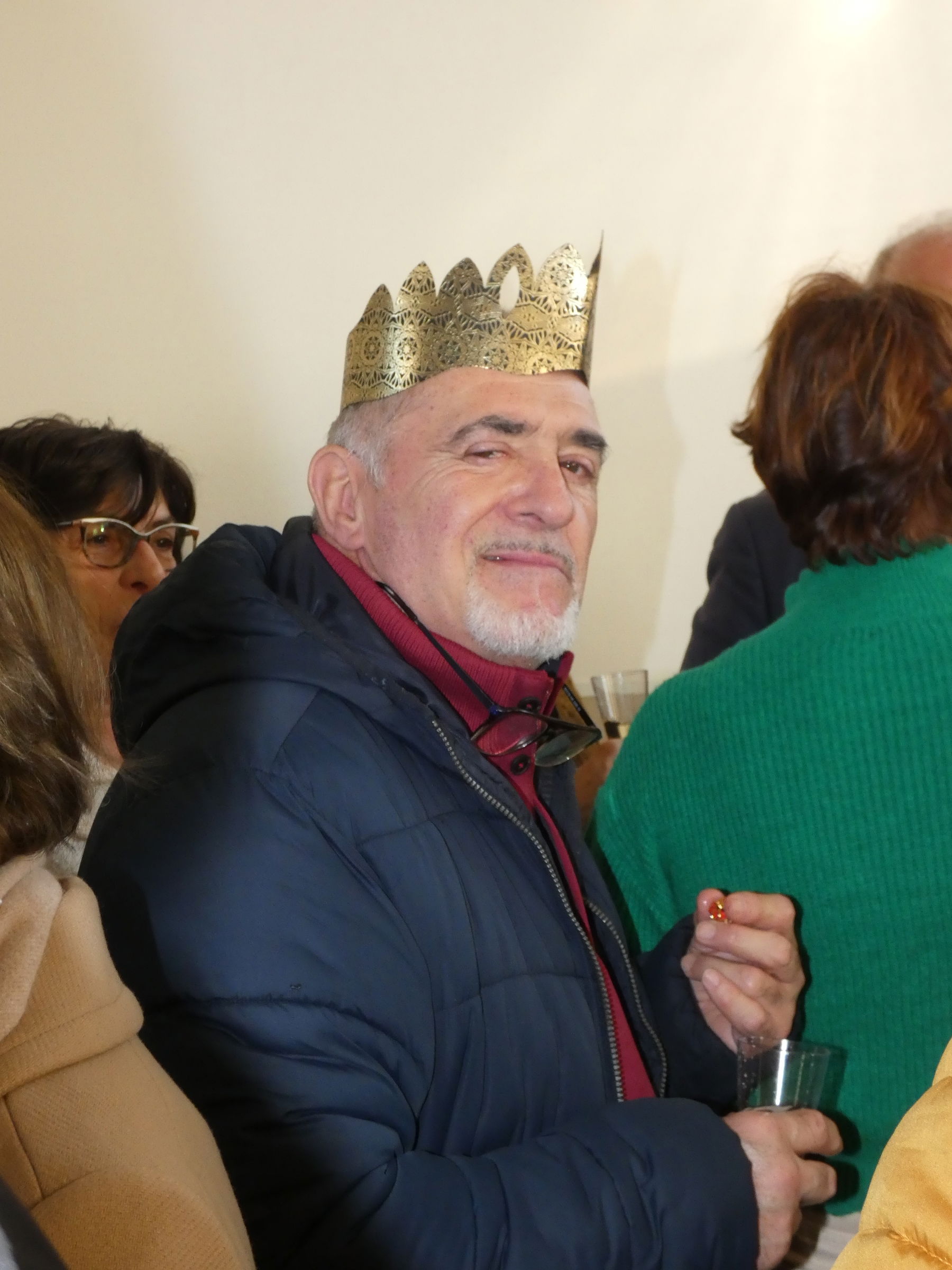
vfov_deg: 33.2
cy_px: 635
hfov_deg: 25.2
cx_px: 476
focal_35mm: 58
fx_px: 2127
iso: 640
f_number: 4.1
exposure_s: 1/125
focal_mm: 10.4
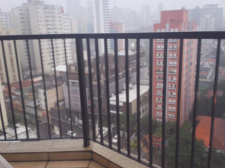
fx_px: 253
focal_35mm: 39
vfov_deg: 36.8
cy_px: 84
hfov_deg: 47.9
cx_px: 110
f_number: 4.5
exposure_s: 1/8
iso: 173
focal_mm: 6.3
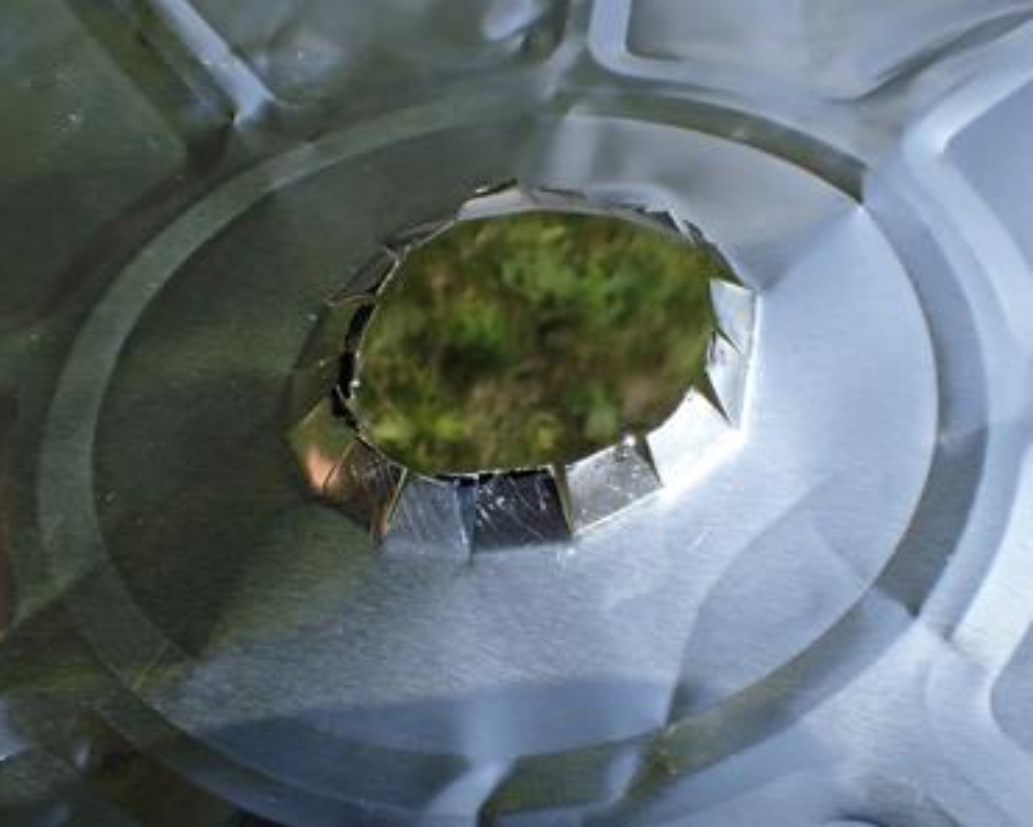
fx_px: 1223
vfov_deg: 37.4
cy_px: 415
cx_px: 543
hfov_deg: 45.8
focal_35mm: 40
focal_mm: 6.86
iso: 100
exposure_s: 1/200
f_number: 10
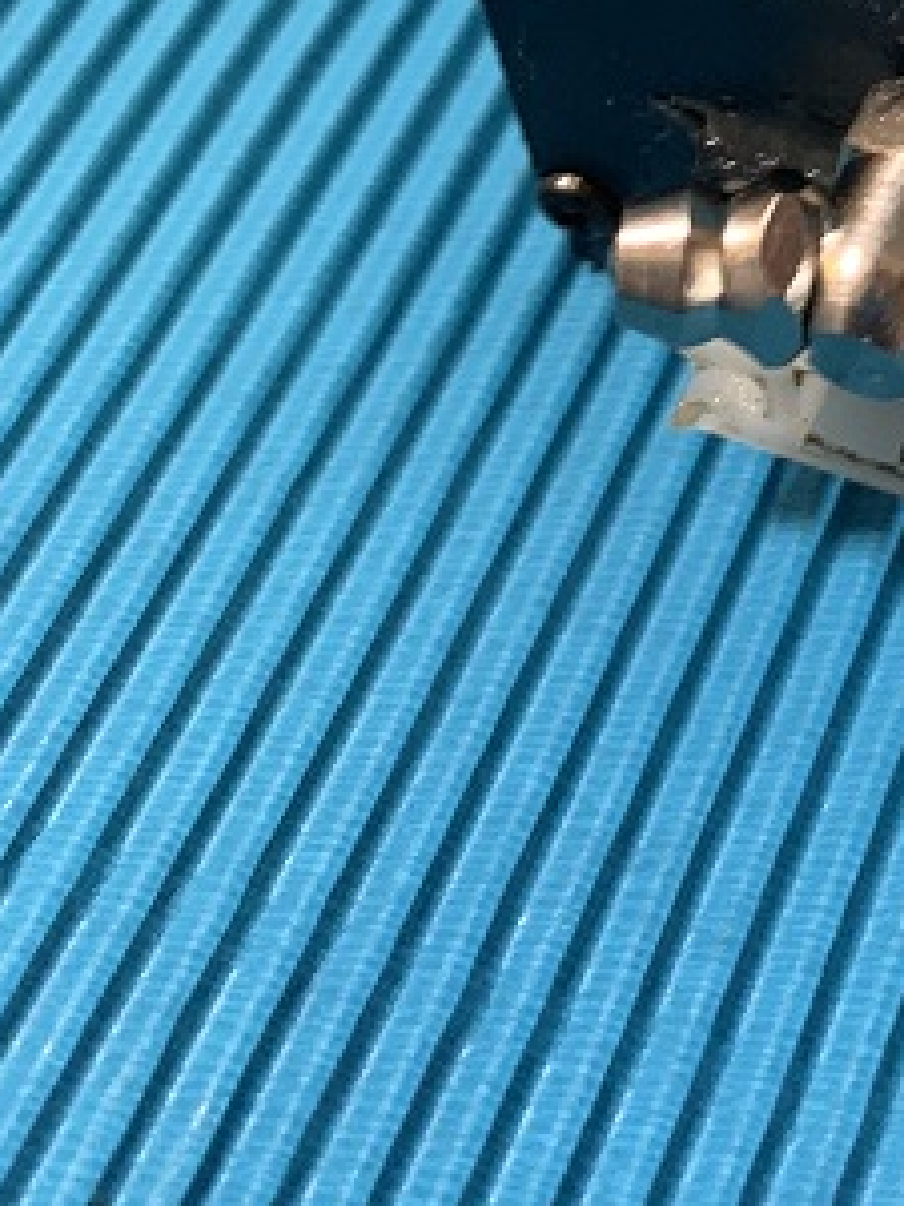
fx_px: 2437
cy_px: -203
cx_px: 1203
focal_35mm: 70
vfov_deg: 25.3
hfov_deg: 19.3
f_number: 1.8
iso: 400
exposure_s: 1/34
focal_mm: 4.25
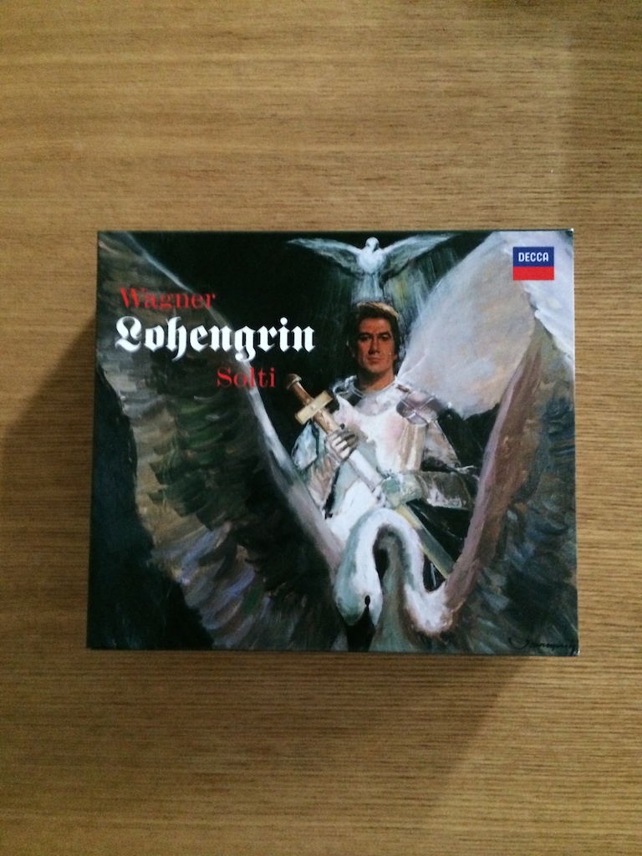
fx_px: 742
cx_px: 321
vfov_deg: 60.0
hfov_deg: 46.8
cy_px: 428
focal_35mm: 30
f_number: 2.2
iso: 500
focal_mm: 4.12
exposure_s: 1/15
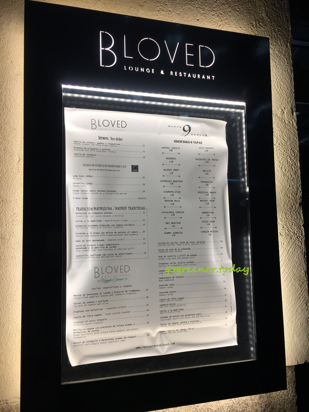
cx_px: 154
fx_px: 345
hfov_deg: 48.2
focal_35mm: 29
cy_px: 206
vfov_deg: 61.7
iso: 40
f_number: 2.2
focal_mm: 4.15
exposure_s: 1/100
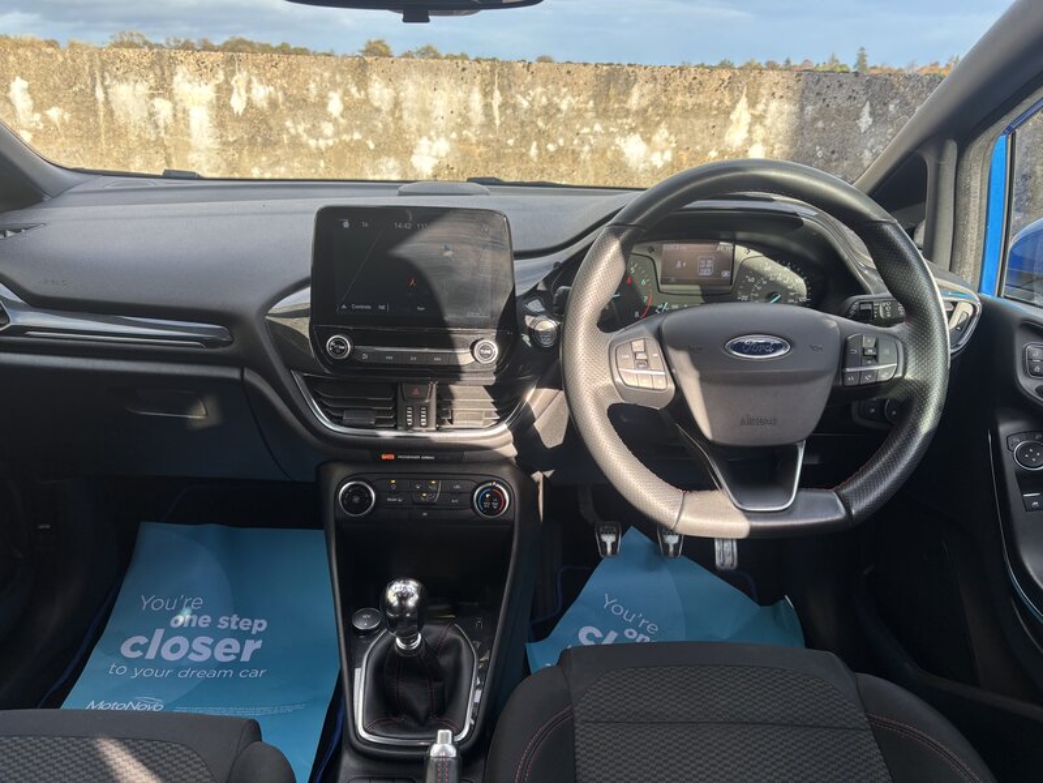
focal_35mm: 26
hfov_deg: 67.3
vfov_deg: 53.1
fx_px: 783
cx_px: 522
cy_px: 392
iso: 40
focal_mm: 5.96
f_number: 1.6
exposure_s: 1/183
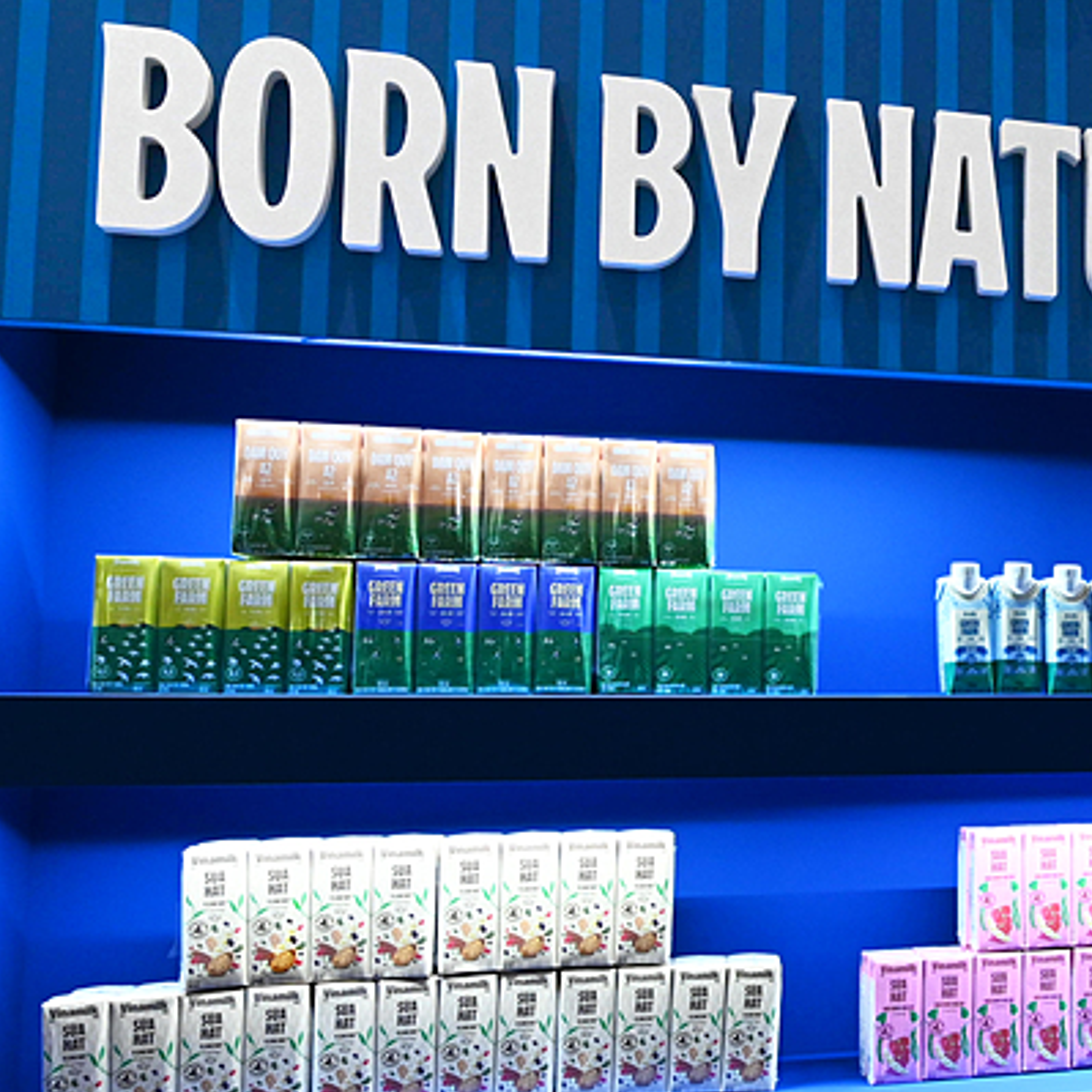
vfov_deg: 36.8
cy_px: 591
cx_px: 1195
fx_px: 1642
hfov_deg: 32.5
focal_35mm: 46
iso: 2000
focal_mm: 18
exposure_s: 1/60
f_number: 8
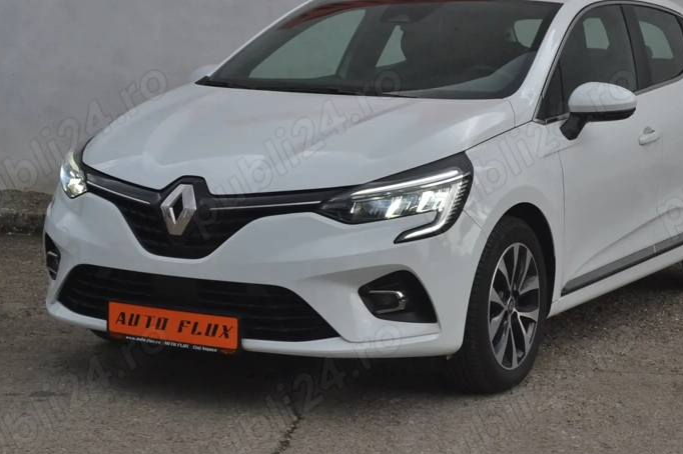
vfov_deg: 15.5
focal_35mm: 88
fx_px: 1669
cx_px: 411
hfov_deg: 23.1
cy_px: 125
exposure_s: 1/125
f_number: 5.6
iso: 200
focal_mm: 40
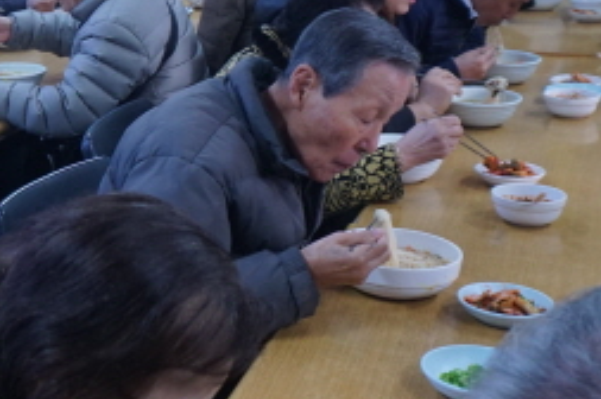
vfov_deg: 17.7
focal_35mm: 76
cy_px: 80
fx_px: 1267
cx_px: -40
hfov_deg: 25.0
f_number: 4
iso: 800
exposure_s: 1/60
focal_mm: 16
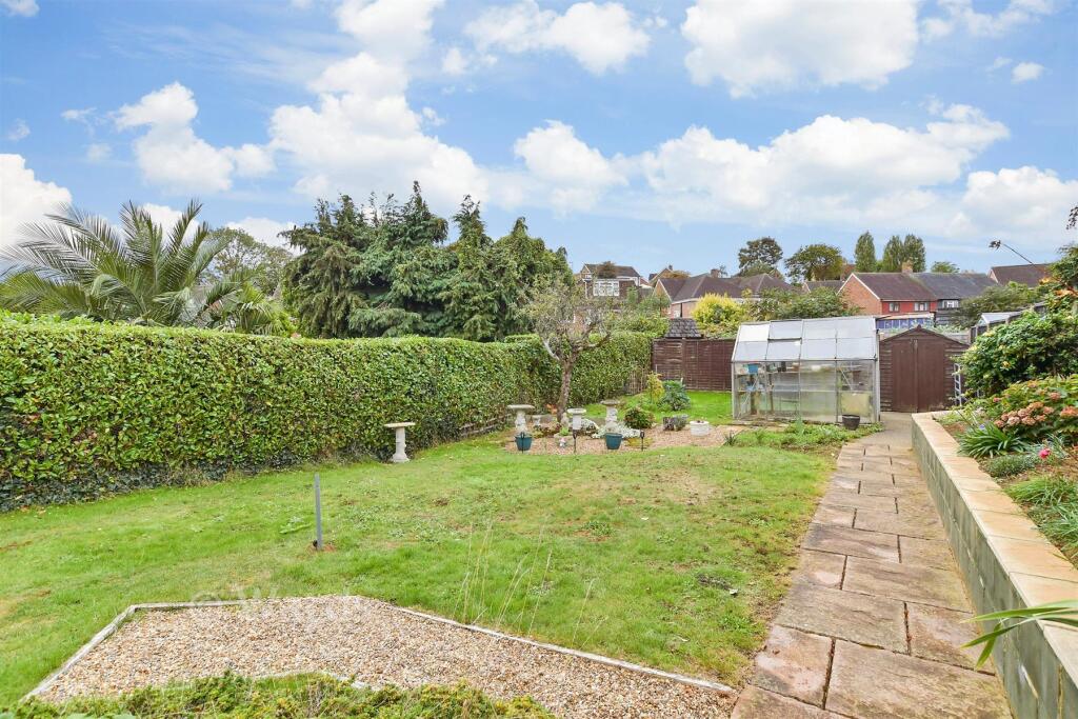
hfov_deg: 100.4
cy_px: 360
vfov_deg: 77.3
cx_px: 539
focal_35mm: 15
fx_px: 449
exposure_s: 1/200
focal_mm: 10
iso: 320
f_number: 8
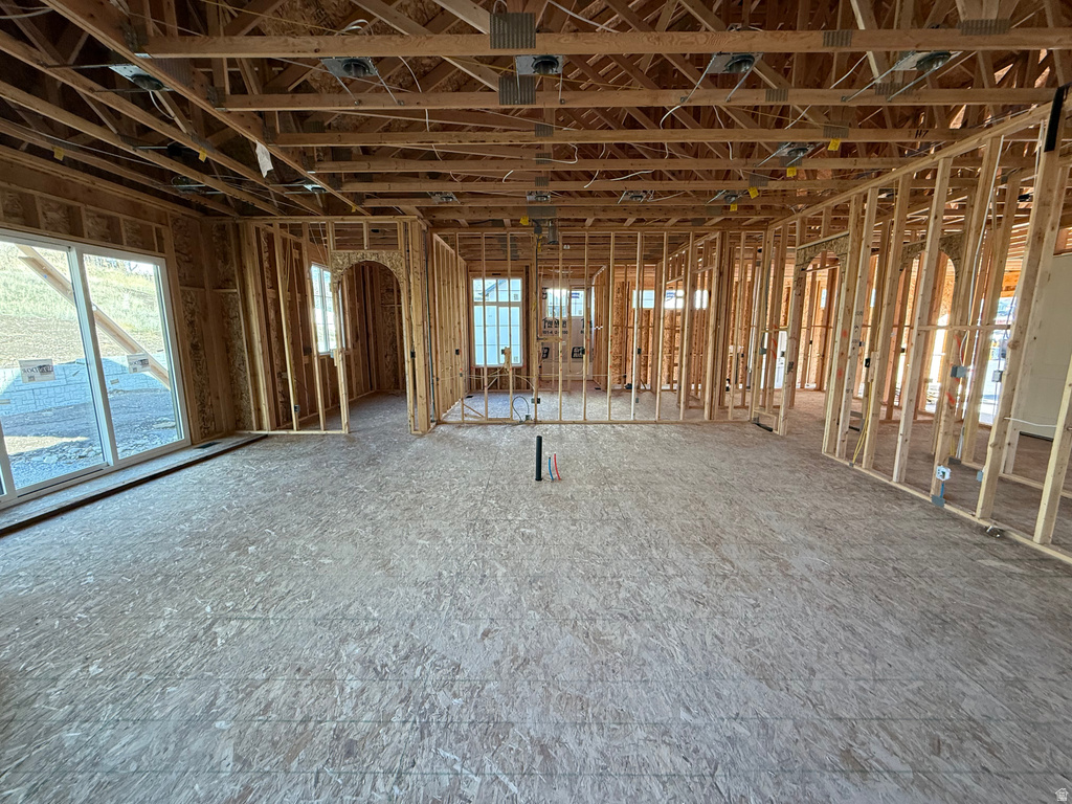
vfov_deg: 85.7
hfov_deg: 102.1
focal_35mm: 14
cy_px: 402
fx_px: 434
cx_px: 536
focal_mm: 2.22
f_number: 2.2
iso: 200
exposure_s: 1/99
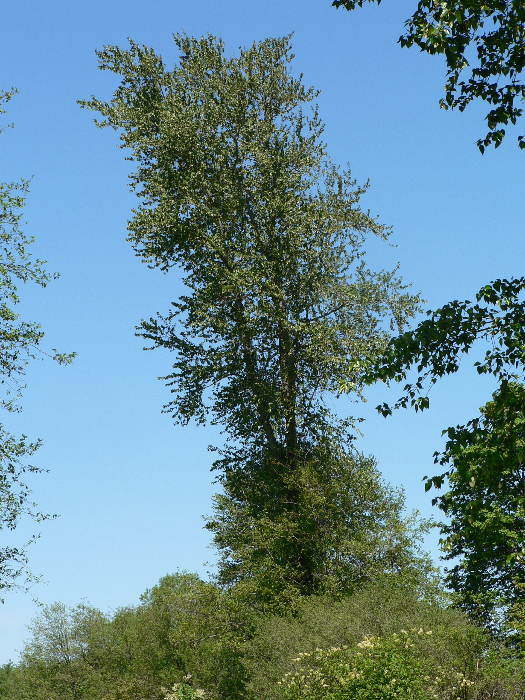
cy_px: 350
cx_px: 262
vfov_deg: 20.7
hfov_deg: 15.6
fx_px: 1921
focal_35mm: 95
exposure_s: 1/400
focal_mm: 15.8
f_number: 4.5
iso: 80
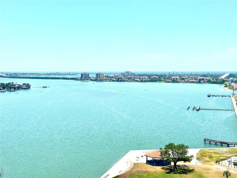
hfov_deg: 39.7
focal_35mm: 48
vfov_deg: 30.2
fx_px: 328
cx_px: 118
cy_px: 89
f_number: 1.78
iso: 100
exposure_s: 1/10870
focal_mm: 6.86
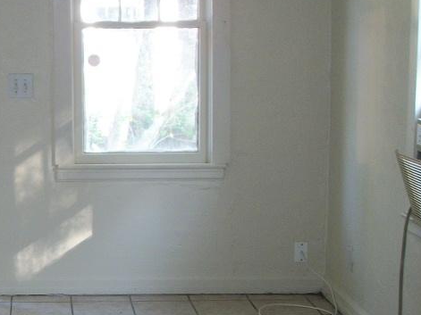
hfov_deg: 21.6
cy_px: 187
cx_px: -12
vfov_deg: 17.0
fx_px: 1058
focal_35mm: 87
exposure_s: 1/30
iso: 80
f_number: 2.9
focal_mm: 5.7
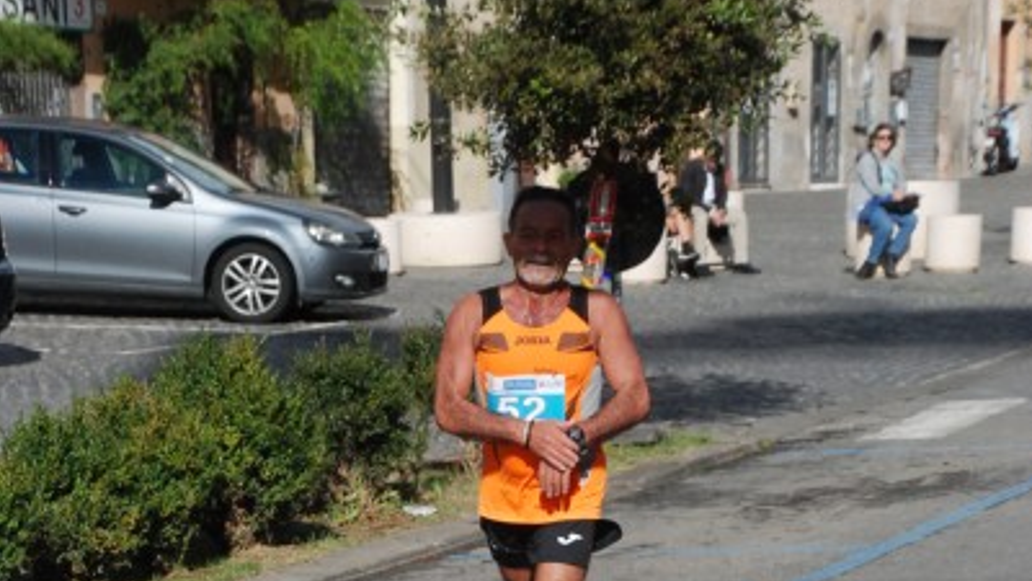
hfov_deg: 15.7
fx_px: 3749
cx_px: 517
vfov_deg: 8.7
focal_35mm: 137
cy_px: 718
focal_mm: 58
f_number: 8
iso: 1000
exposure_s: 1/2000
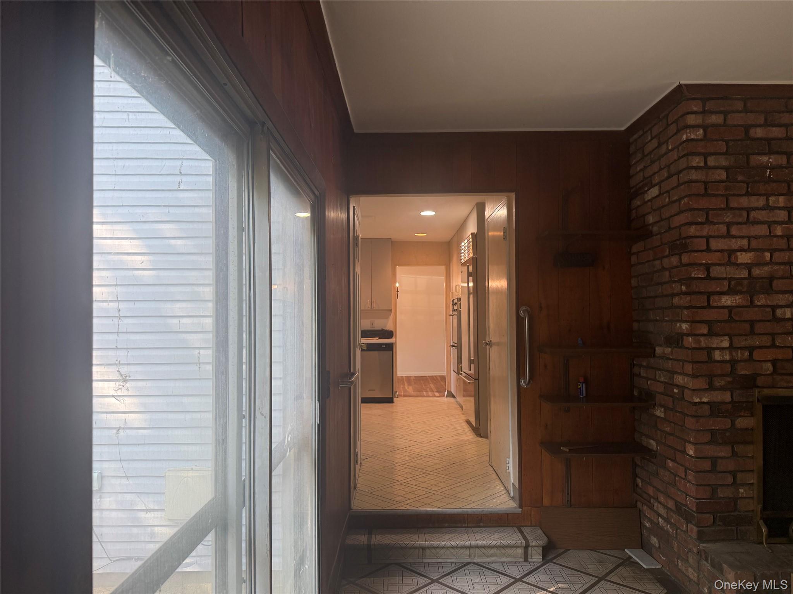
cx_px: 396
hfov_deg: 71.6
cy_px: 297
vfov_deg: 56.8
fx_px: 550
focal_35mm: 24
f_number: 1.78
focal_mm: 6.76
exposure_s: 1/127
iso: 100
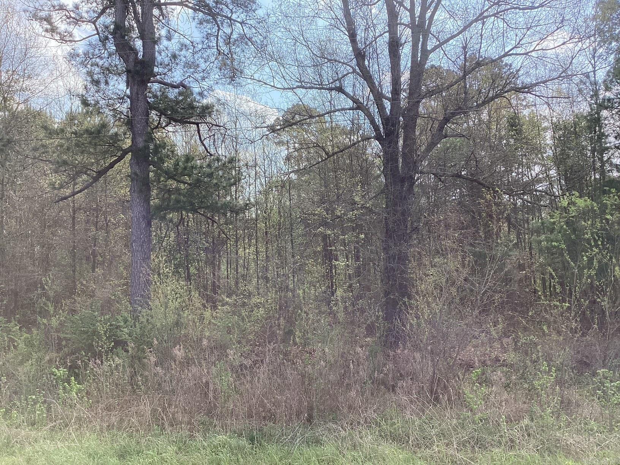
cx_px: 310
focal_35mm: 31
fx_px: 555
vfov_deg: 45.4
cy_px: 232
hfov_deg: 58.4
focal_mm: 3.3
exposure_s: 1/662
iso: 25
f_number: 2.4
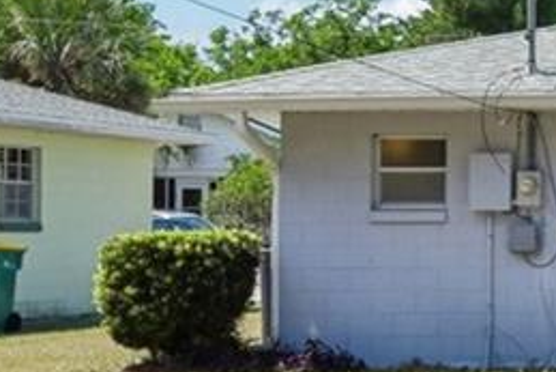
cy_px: 228
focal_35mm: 111
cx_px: 1086
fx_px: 1715
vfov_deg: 12.4
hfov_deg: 15.2
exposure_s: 1/1000
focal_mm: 18
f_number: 8
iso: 400
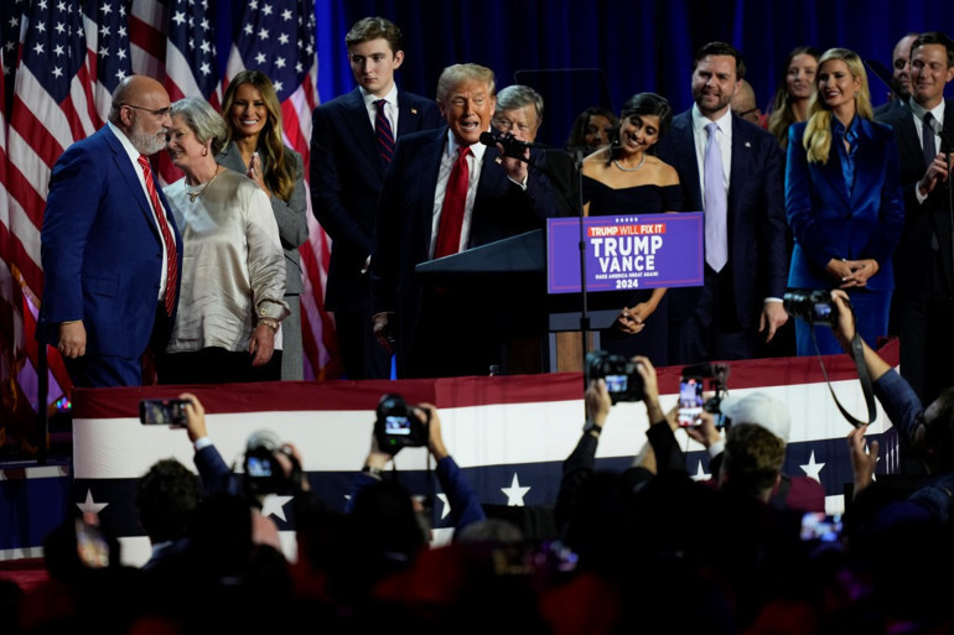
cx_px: 477
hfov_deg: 5.2
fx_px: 10597
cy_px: 318
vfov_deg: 3.4
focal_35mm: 400
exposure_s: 1/500
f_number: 2.8
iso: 1250
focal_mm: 400
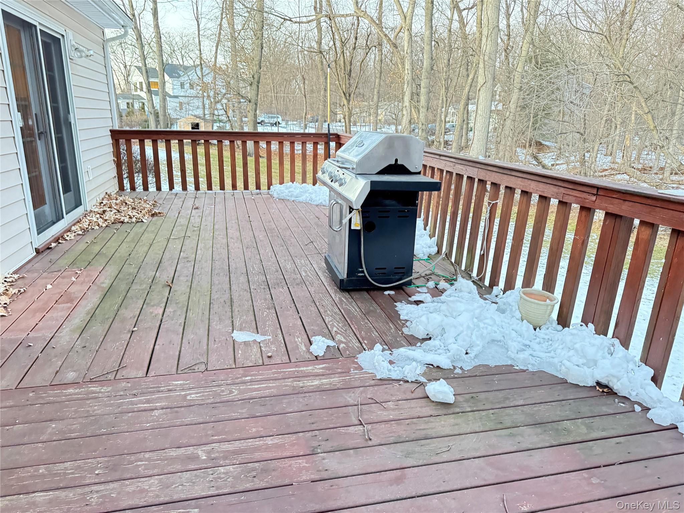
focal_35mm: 24
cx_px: 342
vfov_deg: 56.8
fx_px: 474
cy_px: 256
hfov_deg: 71.6
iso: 1600
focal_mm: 6.76
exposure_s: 1/30
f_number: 1.78
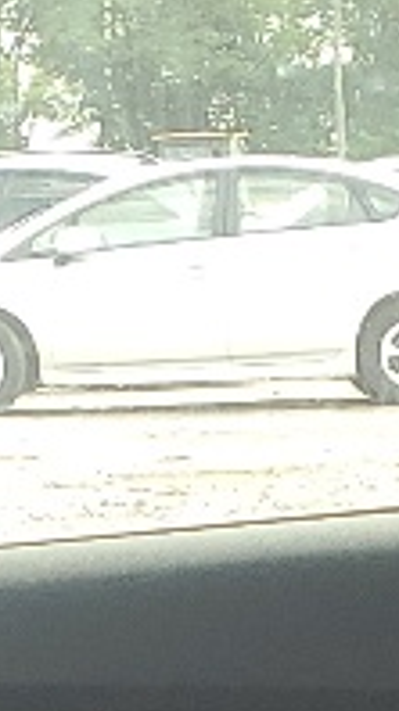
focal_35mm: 229
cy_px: 1785
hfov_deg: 5.3
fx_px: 4318
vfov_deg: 8.5
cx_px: 492
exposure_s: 1/256
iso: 50
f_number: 1.5
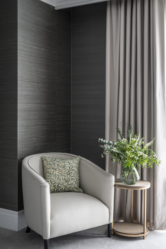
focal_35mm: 46
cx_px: 83
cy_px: 124
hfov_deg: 29.2
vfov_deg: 42.8
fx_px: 319
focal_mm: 46
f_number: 5
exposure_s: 1/40
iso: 640
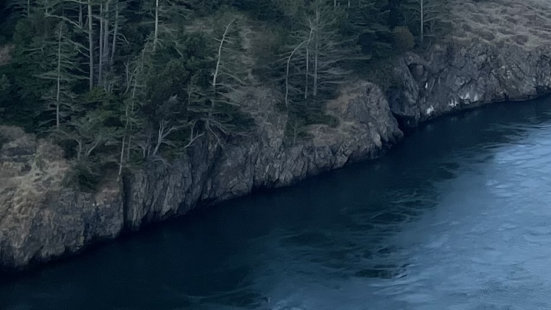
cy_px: -184
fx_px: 1783
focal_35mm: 122
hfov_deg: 17.3
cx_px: 491
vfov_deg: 9.6
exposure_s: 1/1319
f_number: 1.6
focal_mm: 4.2
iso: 32
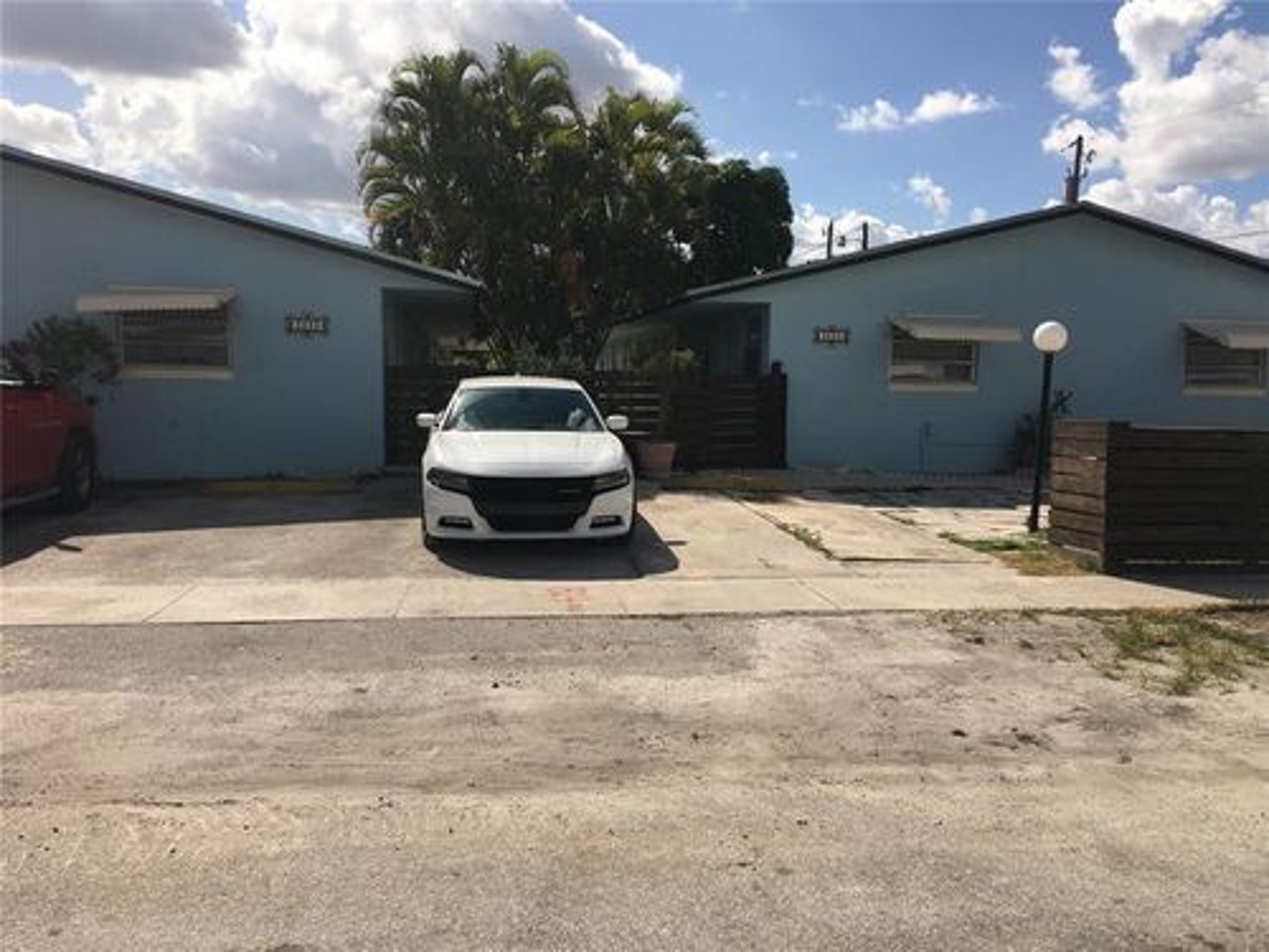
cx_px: 634
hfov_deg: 61.7
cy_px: 476
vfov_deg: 48.2
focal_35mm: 29
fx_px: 1063
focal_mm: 4.15
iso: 25
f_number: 2.2
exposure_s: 1/3205
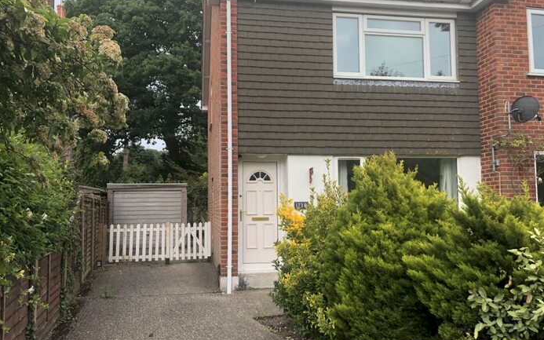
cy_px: 178
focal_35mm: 30
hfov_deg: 62.9
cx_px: 273
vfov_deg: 41.8
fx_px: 445
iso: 20
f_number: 1.8
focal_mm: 4
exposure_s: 1/500
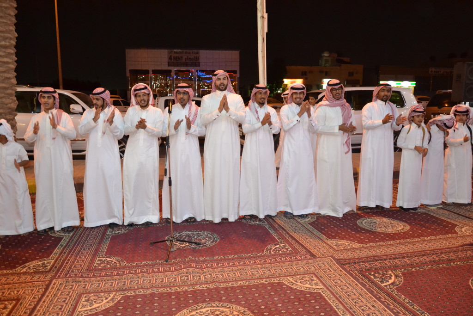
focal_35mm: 27
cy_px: 158
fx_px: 355
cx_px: 236
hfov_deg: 67.4
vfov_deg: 47.9
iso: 2800
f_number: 3.5
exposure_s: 1/60
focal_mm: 18
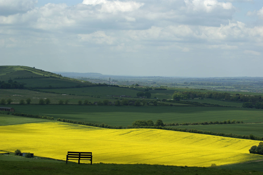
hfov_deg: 19.5
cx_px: 132
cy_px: 88
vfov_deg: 13.0
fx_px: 767
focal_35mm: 105
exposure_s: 1/1600
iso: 100
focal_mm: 70
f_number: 4.5
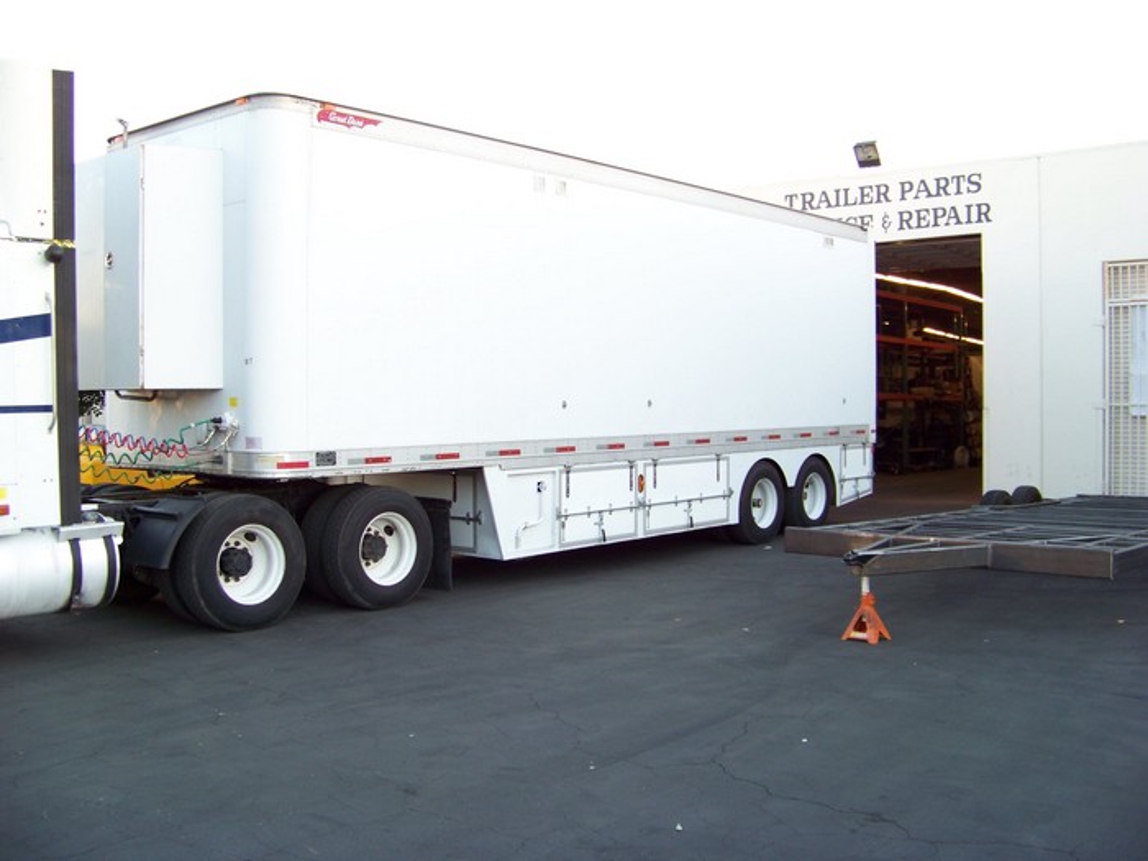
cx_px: 574
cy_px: 430
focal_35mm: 36
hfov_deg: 51.4
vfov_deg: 39.7
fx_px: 1194
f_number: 2.8
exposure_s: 1/60
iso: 72
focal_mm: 5.85
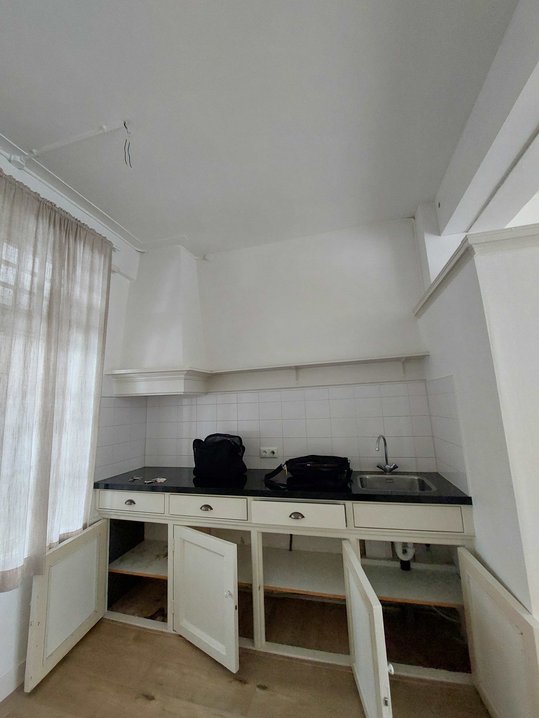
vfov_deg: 106.2
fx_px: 270
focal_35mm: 13
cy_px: 359
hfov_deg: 89.9
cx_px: 270
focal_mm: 1.74
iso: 320
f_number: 2.2
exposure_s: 1/25
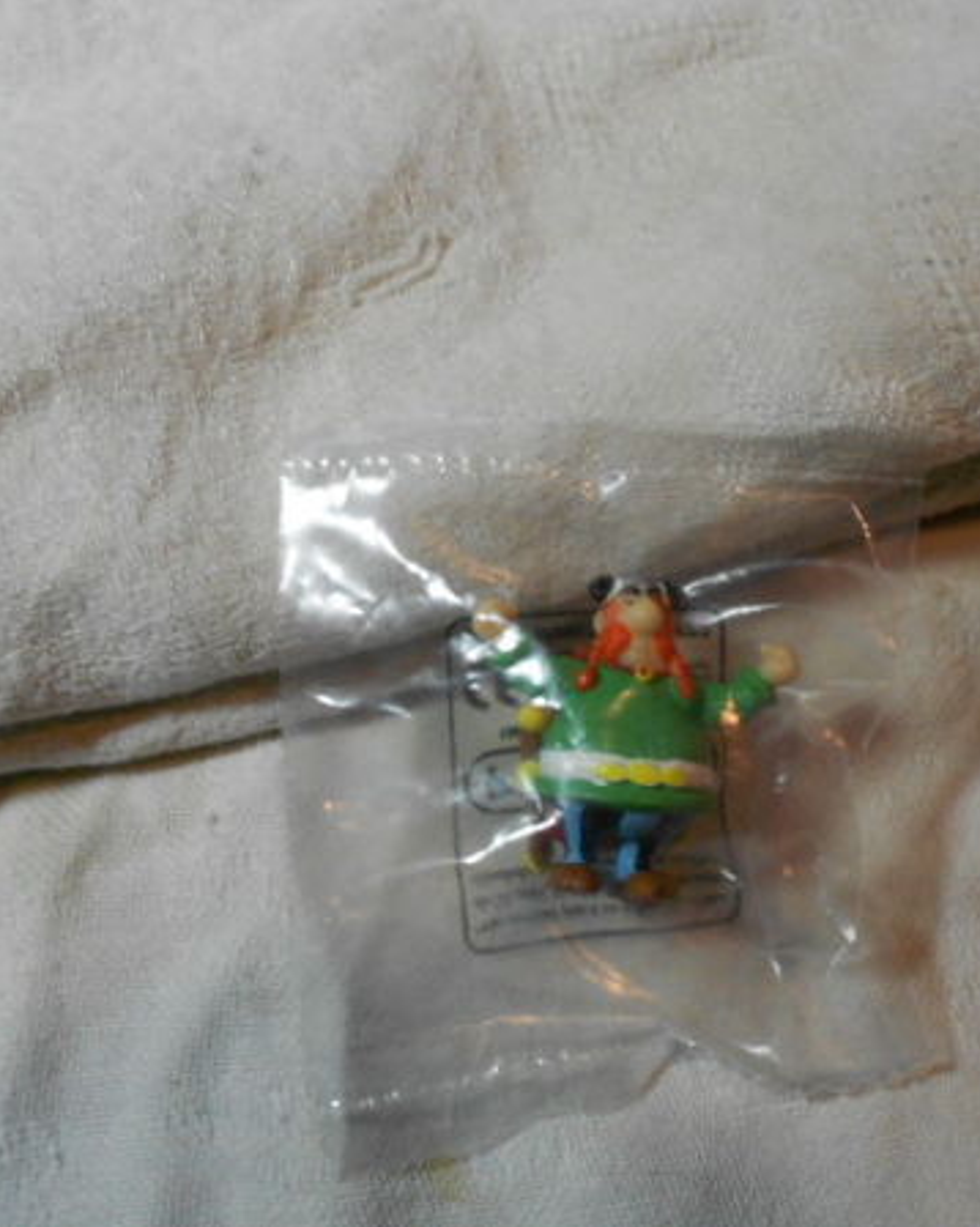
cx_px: 619
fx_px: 1234
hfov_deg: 43.0
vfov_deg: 52.9
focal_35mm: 34
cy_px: 614
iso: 250
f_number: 3.2
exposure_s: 1/30
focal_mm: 4.6
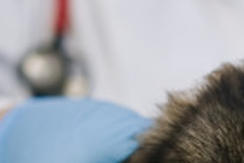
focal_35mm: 304
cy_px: 231
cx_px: 289
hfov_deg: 6.7
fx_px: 2060
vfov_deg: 4.5
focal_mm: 55
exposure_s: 1/320
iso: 640
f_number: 2.8
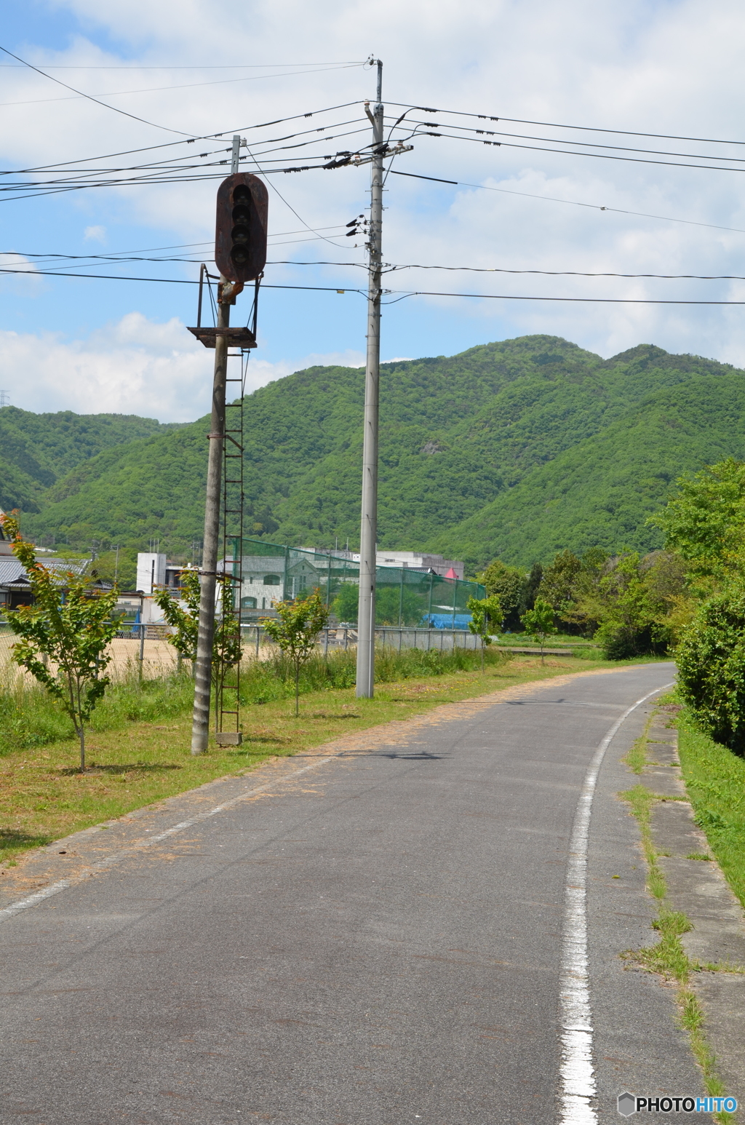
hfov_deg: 25.6
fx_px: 1637
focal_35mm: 52
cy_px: 562
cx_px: 372
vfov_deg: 37.9
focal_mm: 35
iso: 100
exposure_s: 1/250
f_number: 8
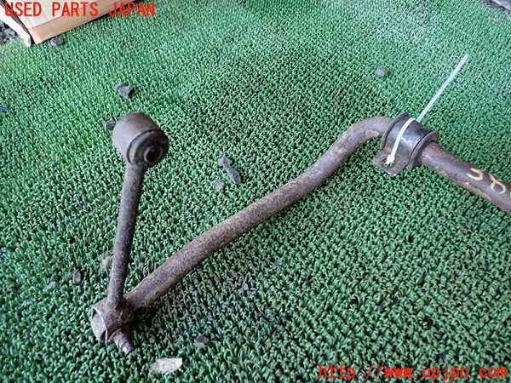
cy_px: 192
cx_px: 256
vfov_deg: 54.9
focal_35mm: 25
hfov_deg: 69.4
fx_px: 369
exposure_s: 1/100
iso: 200
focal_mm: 4.5
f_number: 2
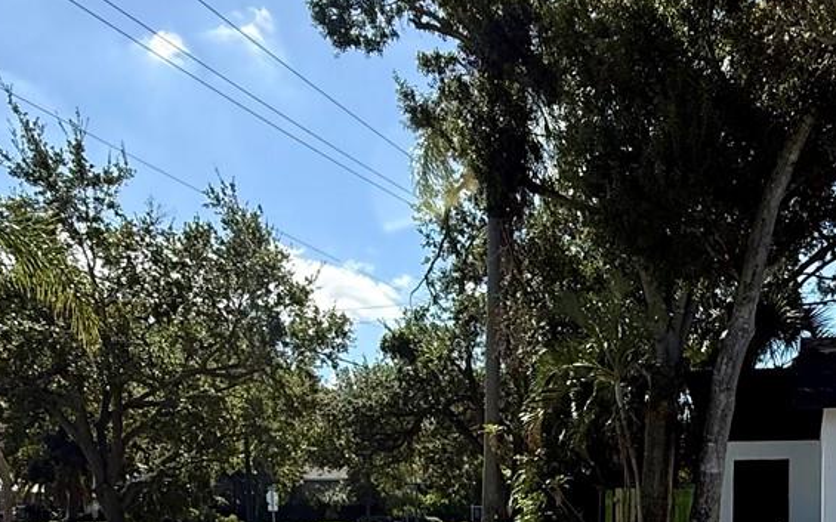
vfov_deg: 27.6
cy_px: 589
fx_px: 957
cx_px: 620
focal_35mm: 42
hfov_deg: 45.7
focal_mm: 2.22
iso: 64
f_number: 2.2
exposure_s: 1/2976
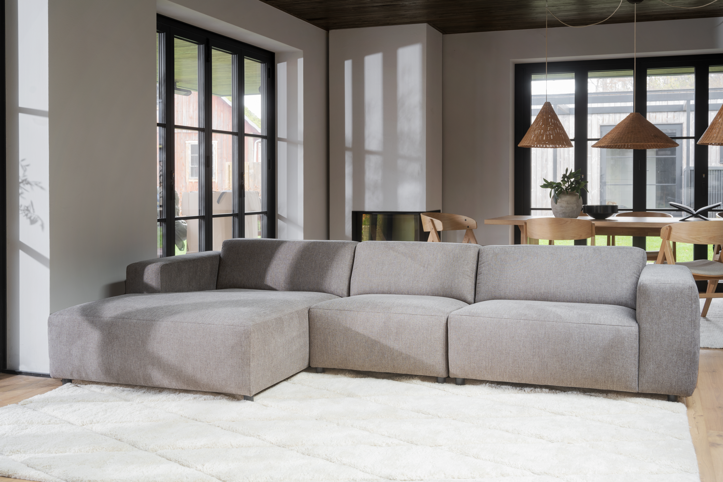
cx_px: 362
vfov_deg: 33.4
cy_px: 241
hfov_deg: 48.5
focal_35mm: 40
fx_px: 803
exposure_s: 1/2.5
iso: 100
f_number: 7.1
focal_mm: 40
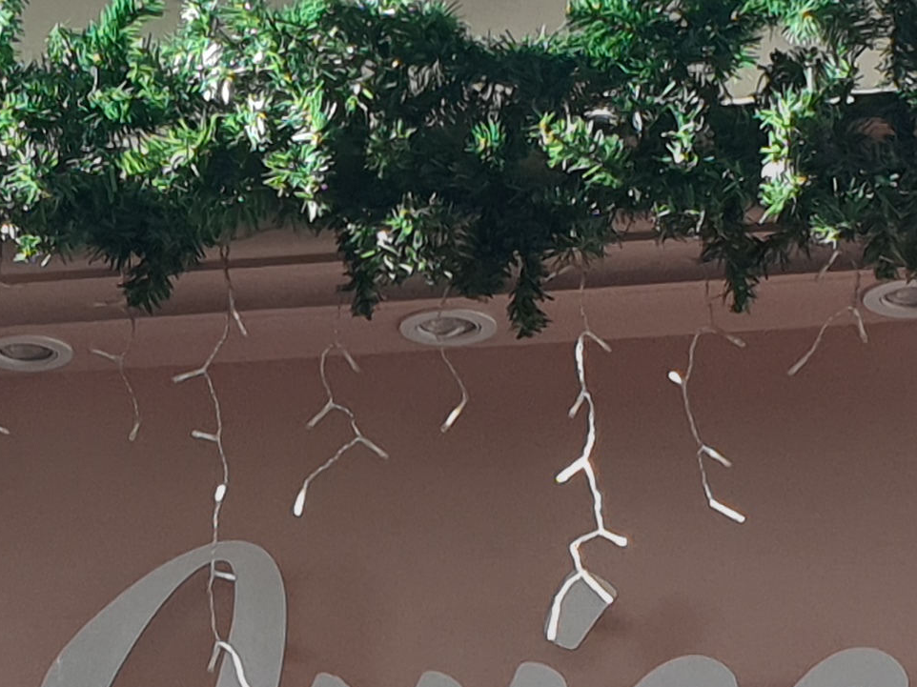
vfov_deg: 13.4
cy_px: 648
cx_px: 116
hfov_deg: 17.8
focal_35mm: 109
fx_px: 2887
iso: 50
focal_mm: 4.3
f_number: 2.4
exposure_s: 1/354
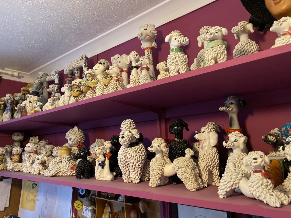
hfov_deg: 67.3
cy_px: 109
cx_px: 146
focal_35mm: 26
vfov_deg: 53.1
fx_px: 219
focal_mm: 4.25
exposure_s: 1/25
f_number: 1.8
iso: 500
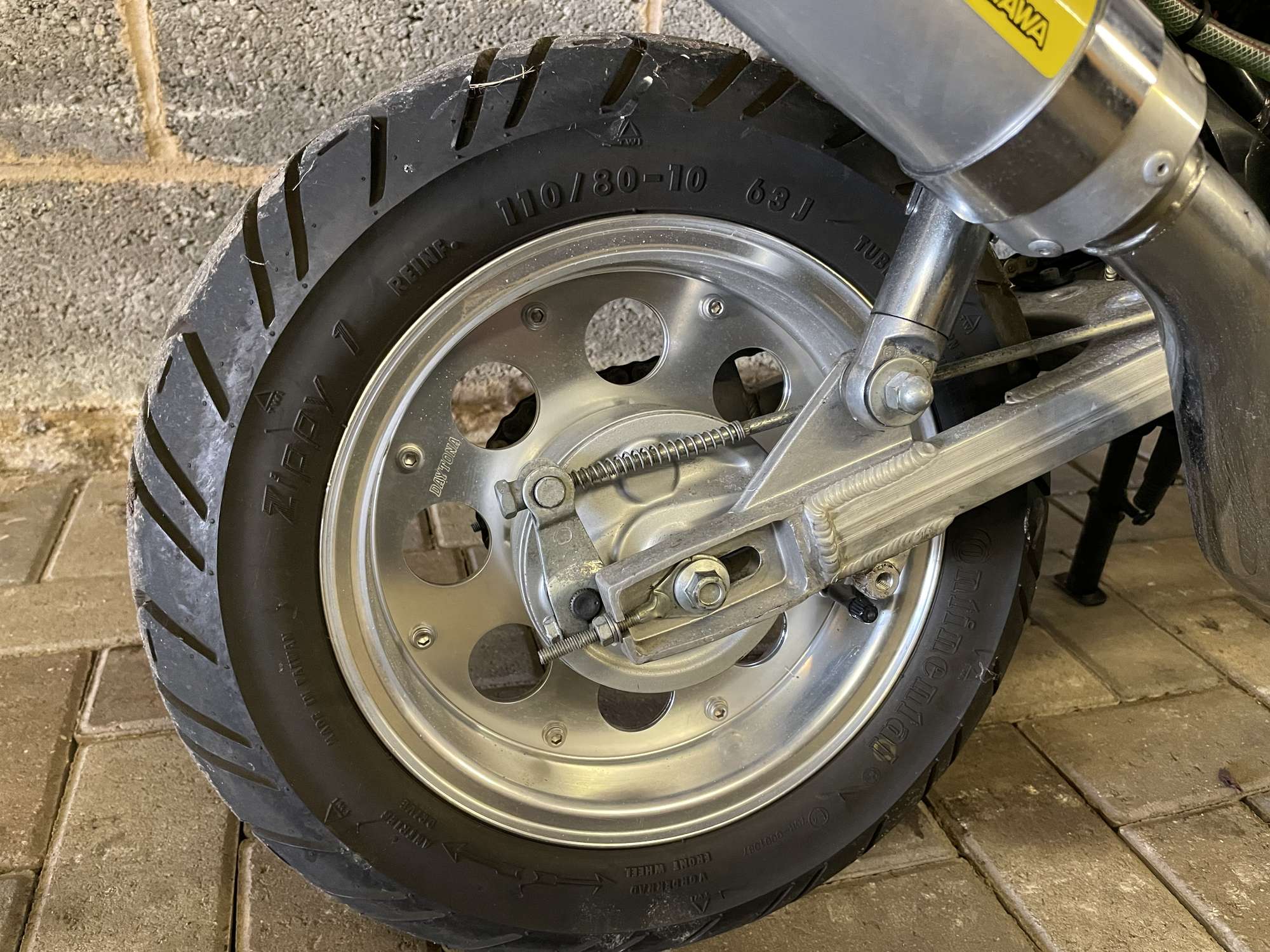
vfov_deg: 53.1
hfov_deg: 67.3
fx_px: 954
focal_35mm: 26
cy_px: 476
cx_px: 635
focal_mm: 4.2
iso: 500
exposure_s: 1/50
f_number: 1.6
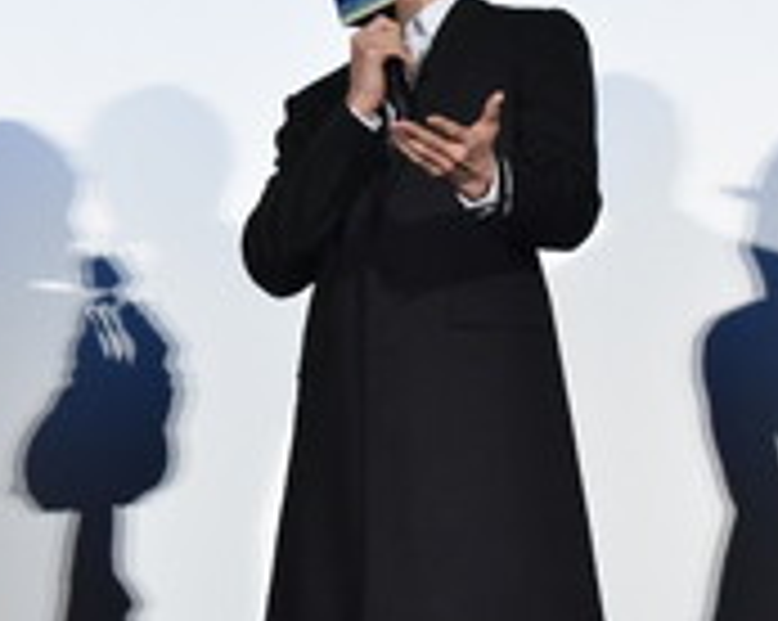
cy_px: 407
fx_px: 3864
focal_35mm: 168
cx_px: 405
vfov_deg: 9.2
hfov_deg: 11.5
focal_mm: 62
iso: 5000
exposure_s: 1/200
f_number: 7.1
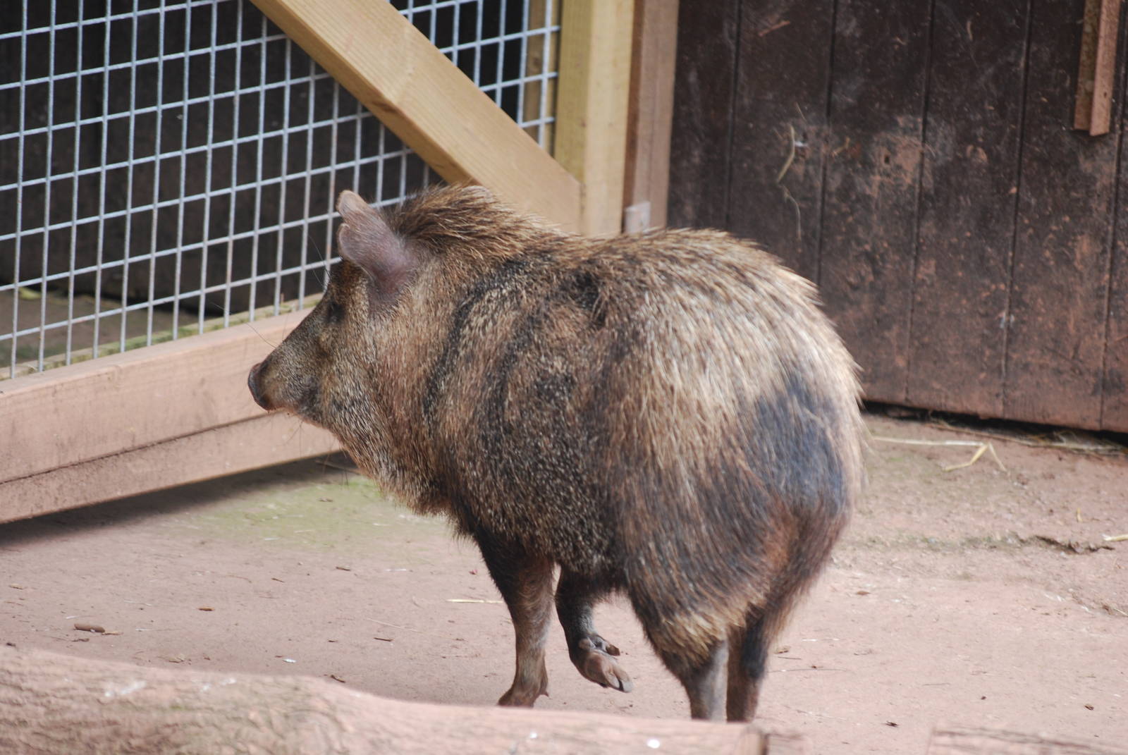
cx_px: 564
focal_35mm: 292
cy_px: 378
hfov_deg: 7.0
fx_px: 9176
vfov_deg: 4.7
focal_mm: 195
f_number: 5
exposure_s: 1/125
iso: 250
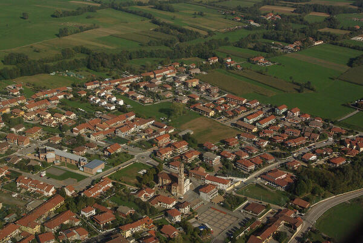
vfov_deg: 25.8
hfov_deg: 37.8
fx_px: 530
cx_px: 182
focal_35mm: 52
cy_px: 122
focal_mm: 35
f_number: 11
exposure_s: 1/1000
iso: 800
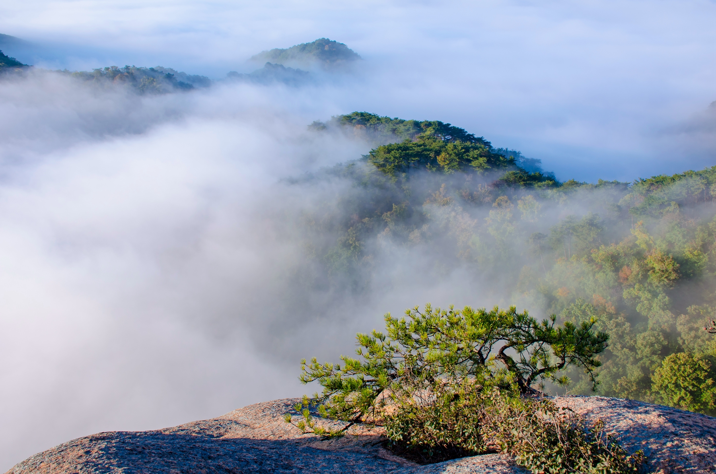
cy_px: 237
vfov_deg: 38.2
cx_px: 358
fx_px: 685
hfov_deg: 55.2
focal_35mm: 34
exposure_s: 1/125
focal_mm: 23
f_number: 8
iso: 100
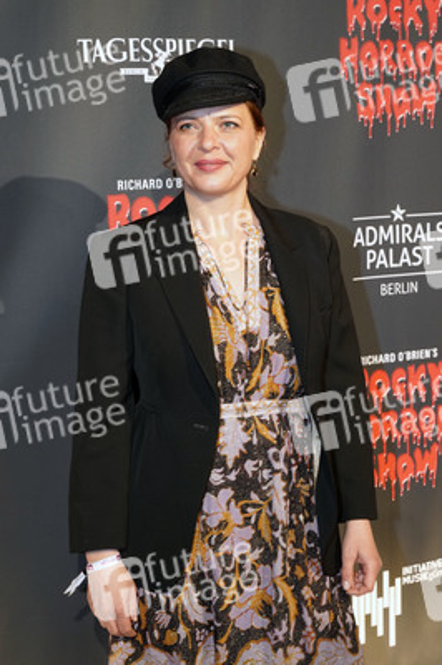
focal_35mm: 60
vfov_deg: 33.4
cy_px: 332
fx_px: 1107
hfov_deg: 22.6
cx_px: 221
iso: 1600
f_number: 7.1
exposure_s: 1/80
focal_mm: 60
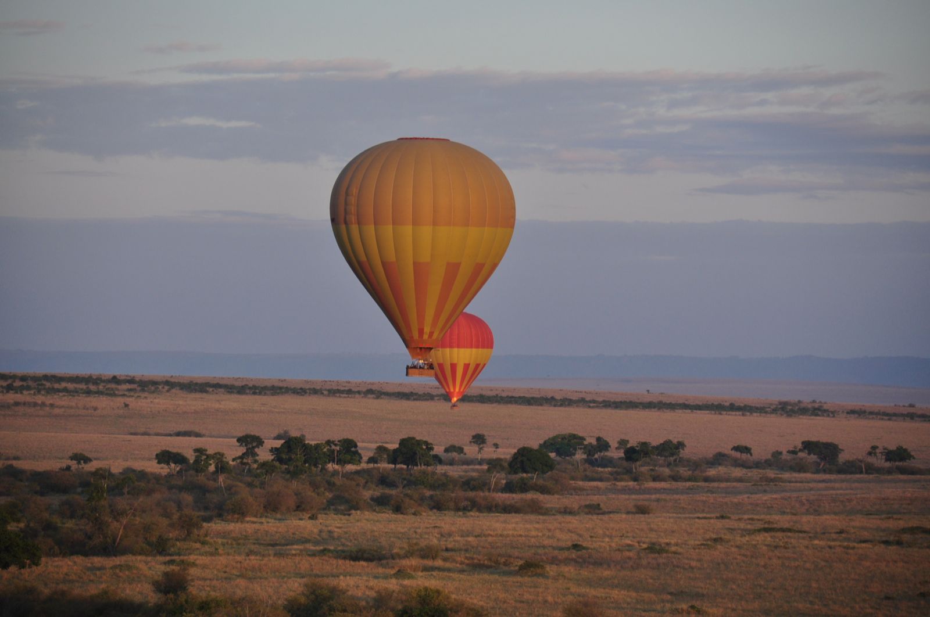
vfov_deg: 5.5
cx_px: 465
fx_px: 6385
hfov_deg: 8.3
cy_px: 308
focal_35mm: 248
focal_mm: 165
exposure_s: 1/320
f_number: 5.6
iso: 400
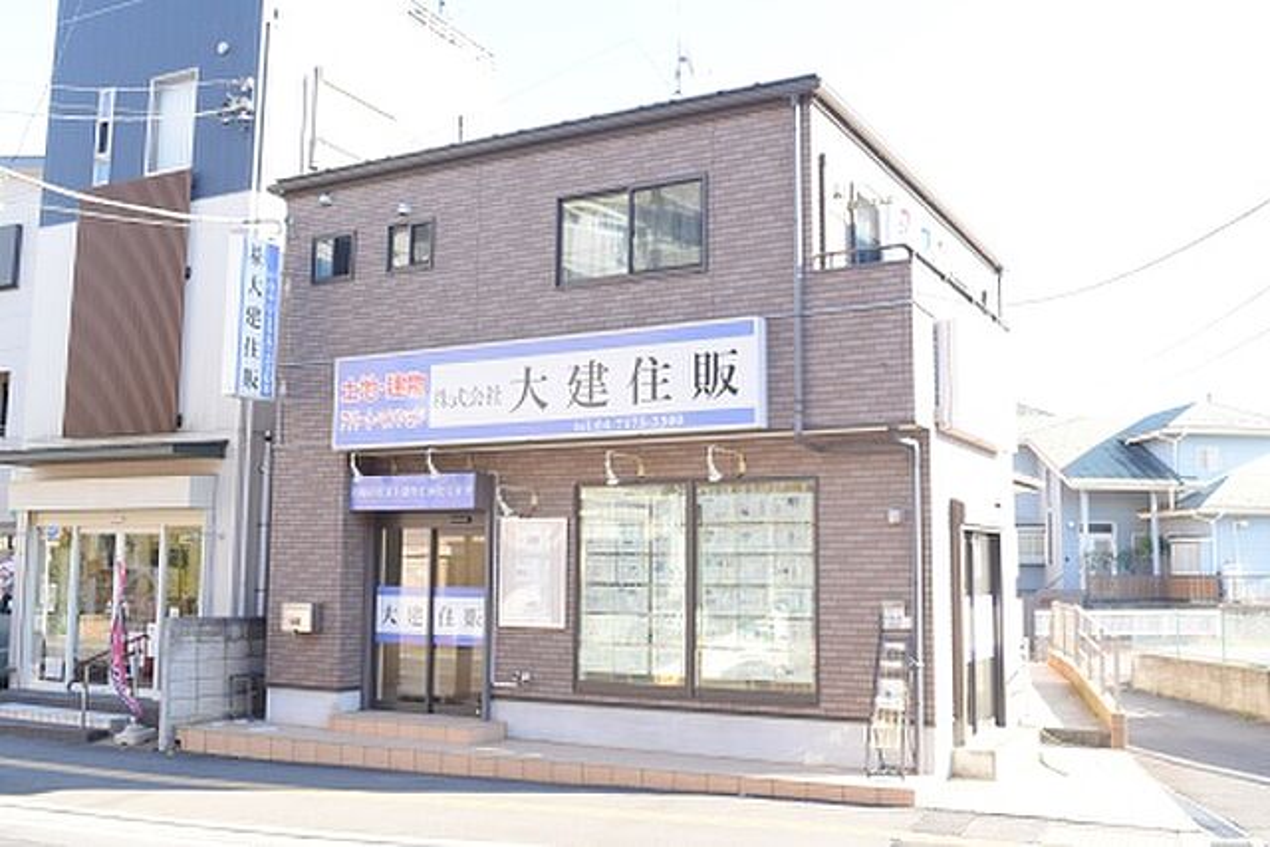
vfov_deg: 36.9
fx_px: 1270
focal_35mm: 36
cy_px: 424
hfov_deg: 53.1
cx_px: 635
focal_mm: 24
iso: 400
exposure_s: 1/160
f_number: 6.3
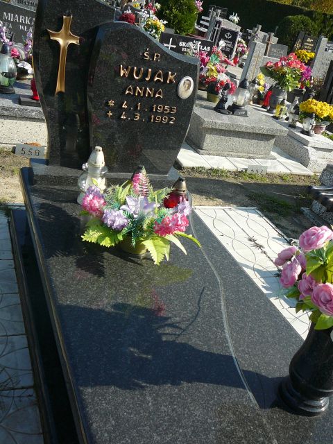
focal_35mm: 35
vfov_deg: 52.6
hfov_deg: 40.7
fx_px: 449
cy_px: 222
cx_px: 166
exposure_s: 1/800
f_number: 2.8
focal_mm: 5.2
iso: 80
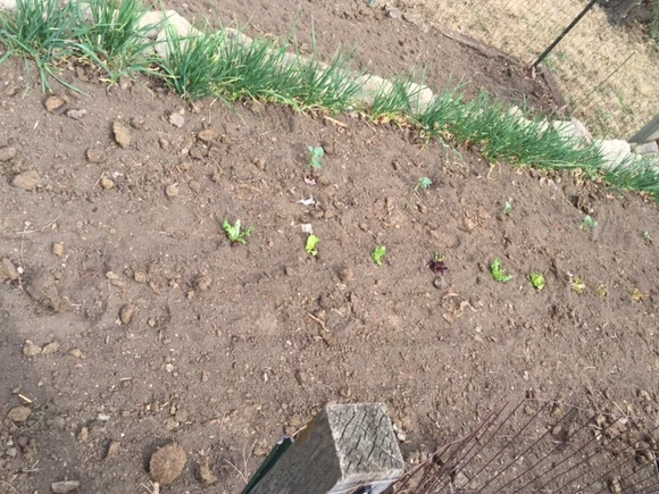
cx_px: 341
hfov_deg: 56.8
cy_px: 251
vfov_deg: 44.2
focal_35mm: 32
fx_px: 609
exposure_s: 1/628
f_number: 2.2
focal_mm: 4.15
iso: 32
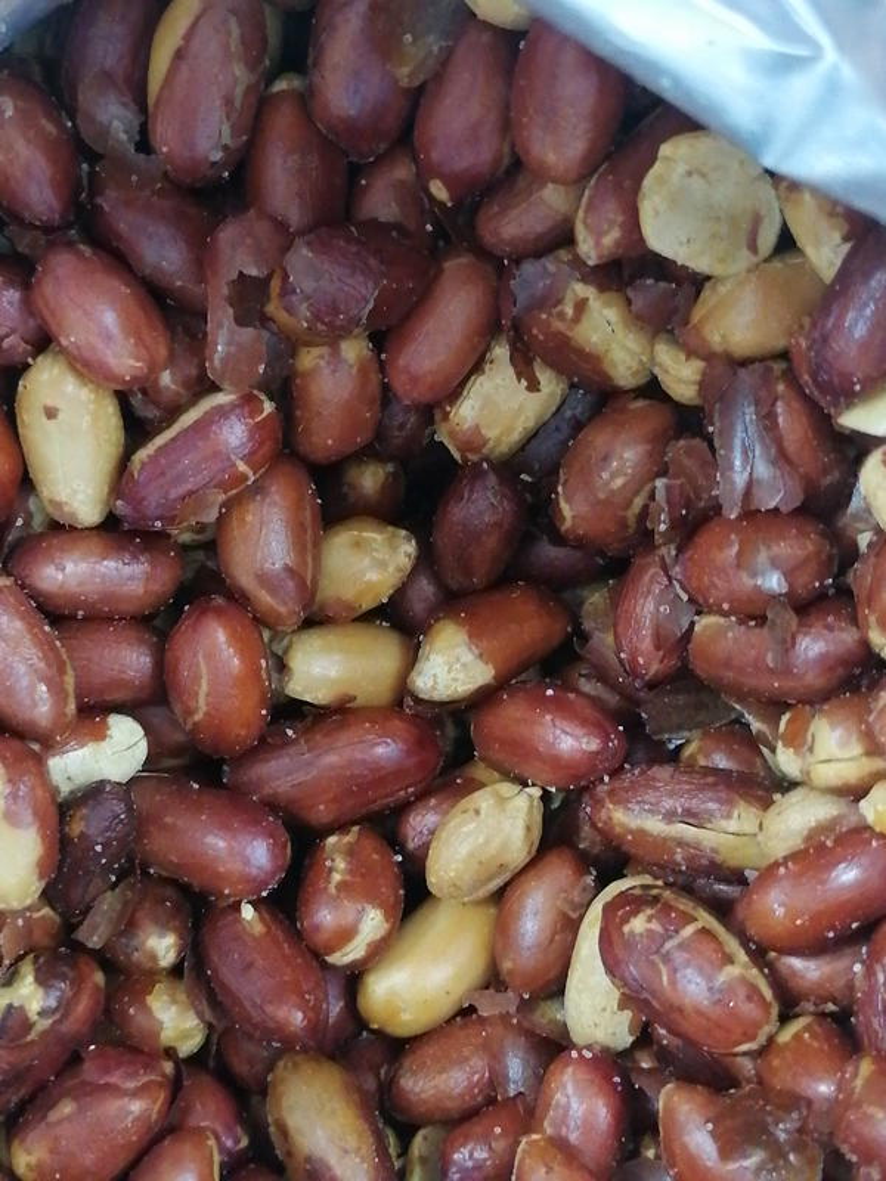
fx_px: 2150
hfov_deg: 23.3
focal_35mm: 63
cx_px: 443
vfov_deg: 30.7
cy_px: 590
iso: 640
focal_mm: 5.3
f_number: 1.8
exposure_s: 1/25
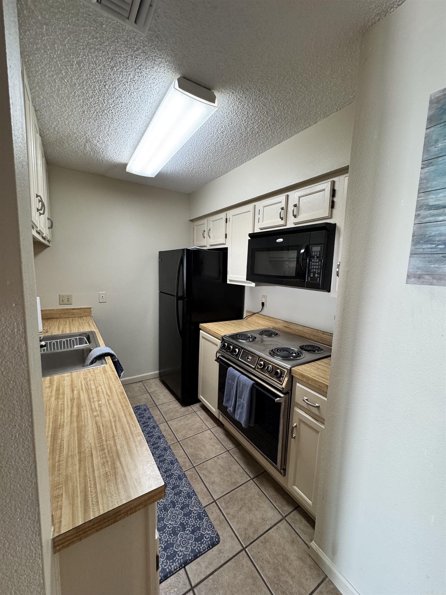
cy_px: 298
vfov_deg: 102.1
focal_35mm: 14
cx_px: 223
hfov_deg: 85.7
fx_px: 241
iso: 250
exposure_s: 1/60
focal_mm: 2.22
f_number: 2.2
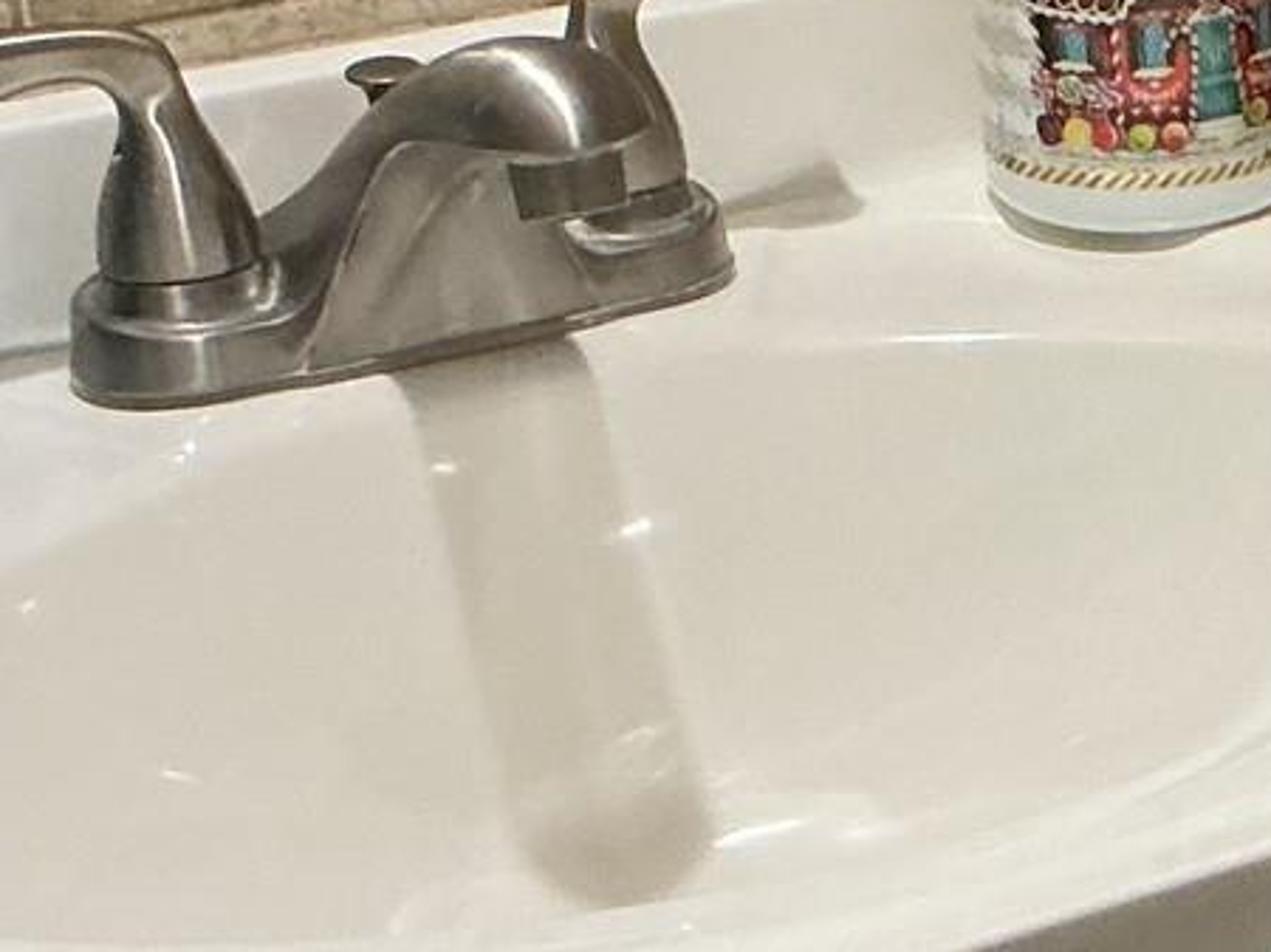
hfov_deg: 13.8
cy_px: 206
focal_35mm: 132
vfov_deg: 11.2
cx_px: 2079
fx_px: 4844
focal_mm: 3
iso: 250
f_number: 1.8
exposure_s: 1/40
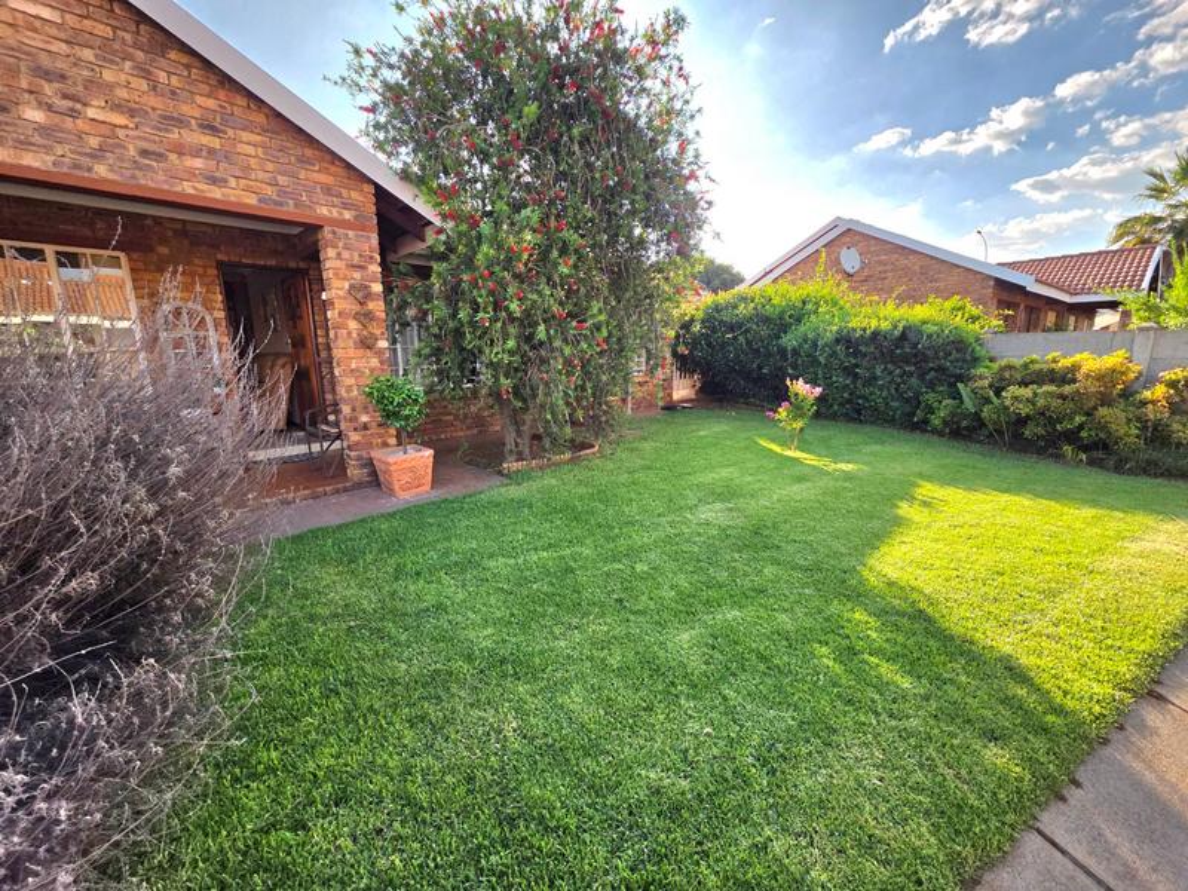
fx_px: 446
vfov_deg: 89.9
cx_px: 594
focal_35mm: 13
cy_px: 446
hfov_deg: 106.2
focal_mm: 2.2
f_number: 1.9
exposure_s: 1/1000
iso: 40
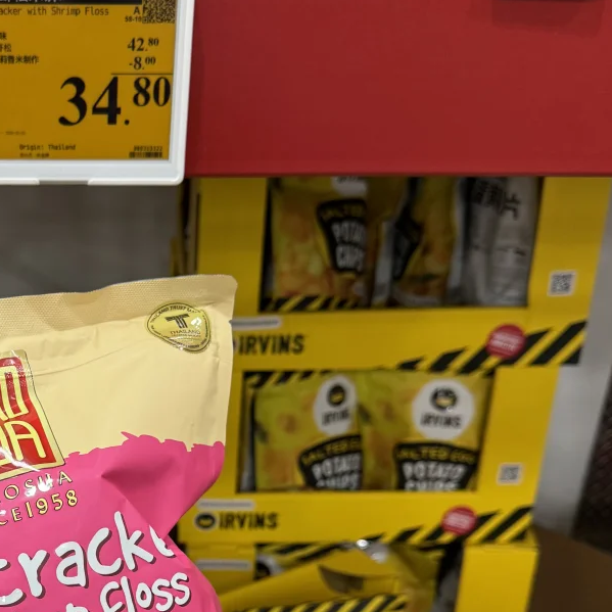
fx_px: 1020
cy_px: 486
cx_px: 64
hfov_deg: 31.8
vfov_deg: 32.5
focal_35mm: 51
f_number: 1.78
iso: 160
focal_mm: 6.76
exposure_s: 1/121
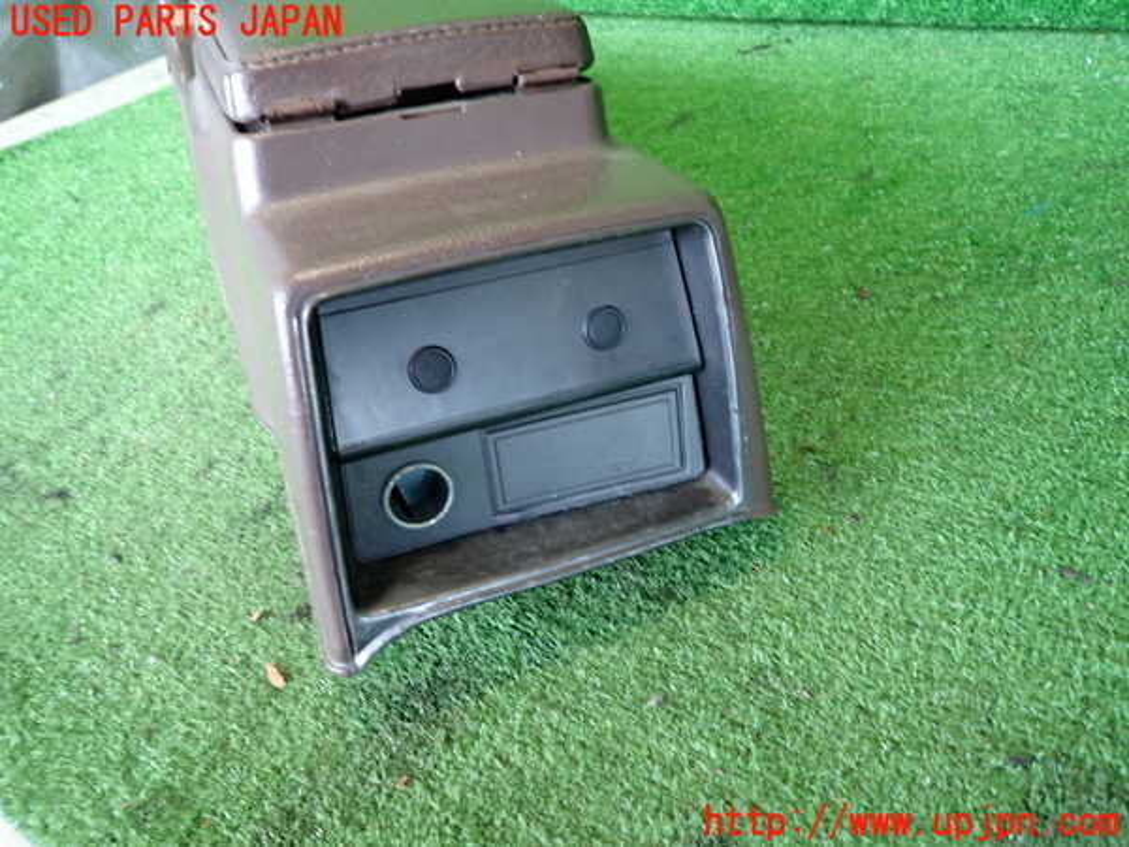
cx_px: 564
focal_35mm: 25
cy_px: 424
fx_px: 815
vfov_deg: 54.9
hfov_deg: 69.4
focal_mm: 4.5
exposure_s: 1/30
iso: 320
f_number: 2
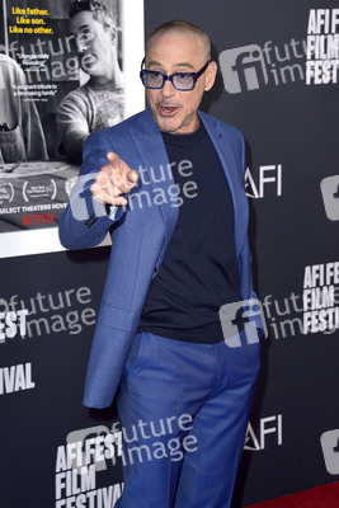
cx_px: 170
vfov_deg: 26.0
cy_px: 254
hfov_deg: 17.5
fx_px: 1101
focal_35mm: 78
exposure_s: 1/200
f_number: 6.3
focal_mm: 78
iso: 500
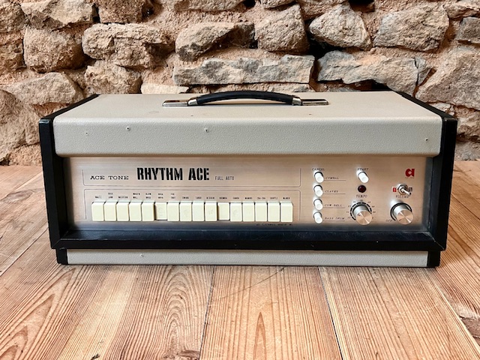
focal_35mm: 26
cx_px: 240
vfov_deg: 53.1
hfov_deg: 67.3
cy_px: 180
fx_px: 361
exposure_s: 1/60
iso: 400
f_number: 1.6
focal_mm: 5.1
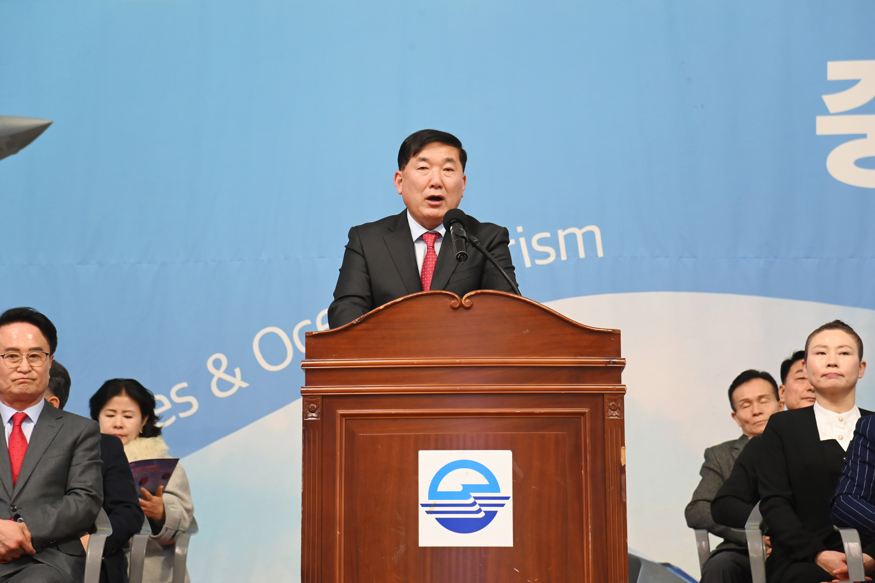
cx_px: 438
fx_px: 2916
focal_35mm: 120
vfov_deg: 11.4
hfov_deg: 17.1
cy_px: 292
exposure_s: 1/250
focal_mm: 120
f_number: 6.3
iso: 2500
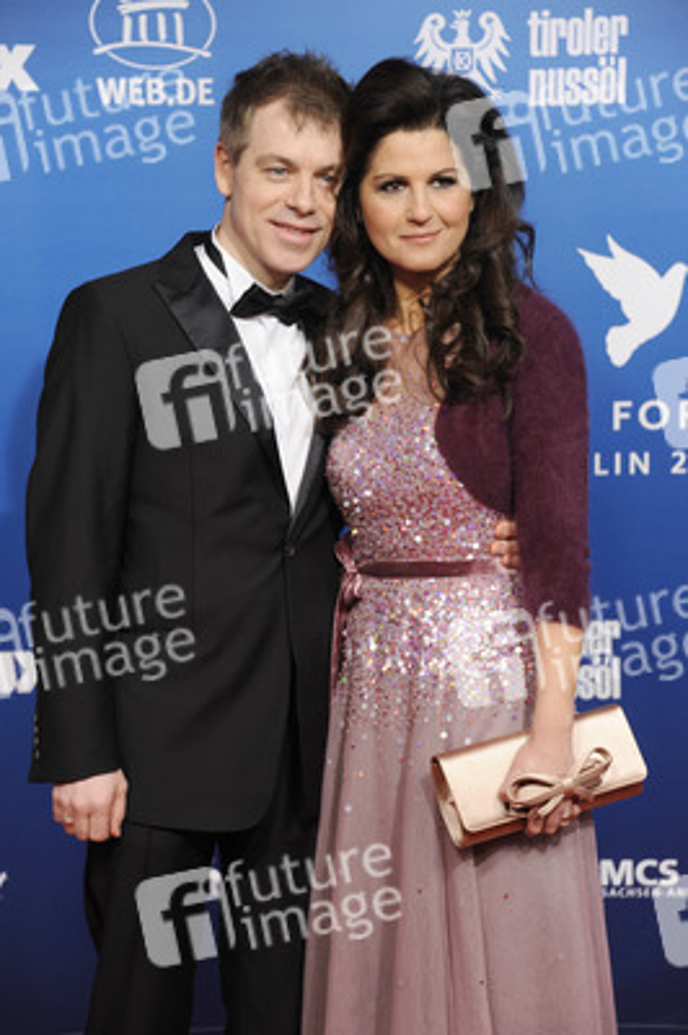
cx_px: 344
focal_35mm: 100
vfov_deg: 20.4
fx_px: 2871
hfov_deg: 13.7
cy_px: 518
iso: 640
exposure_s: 1/160
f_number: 5.6
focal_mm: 100
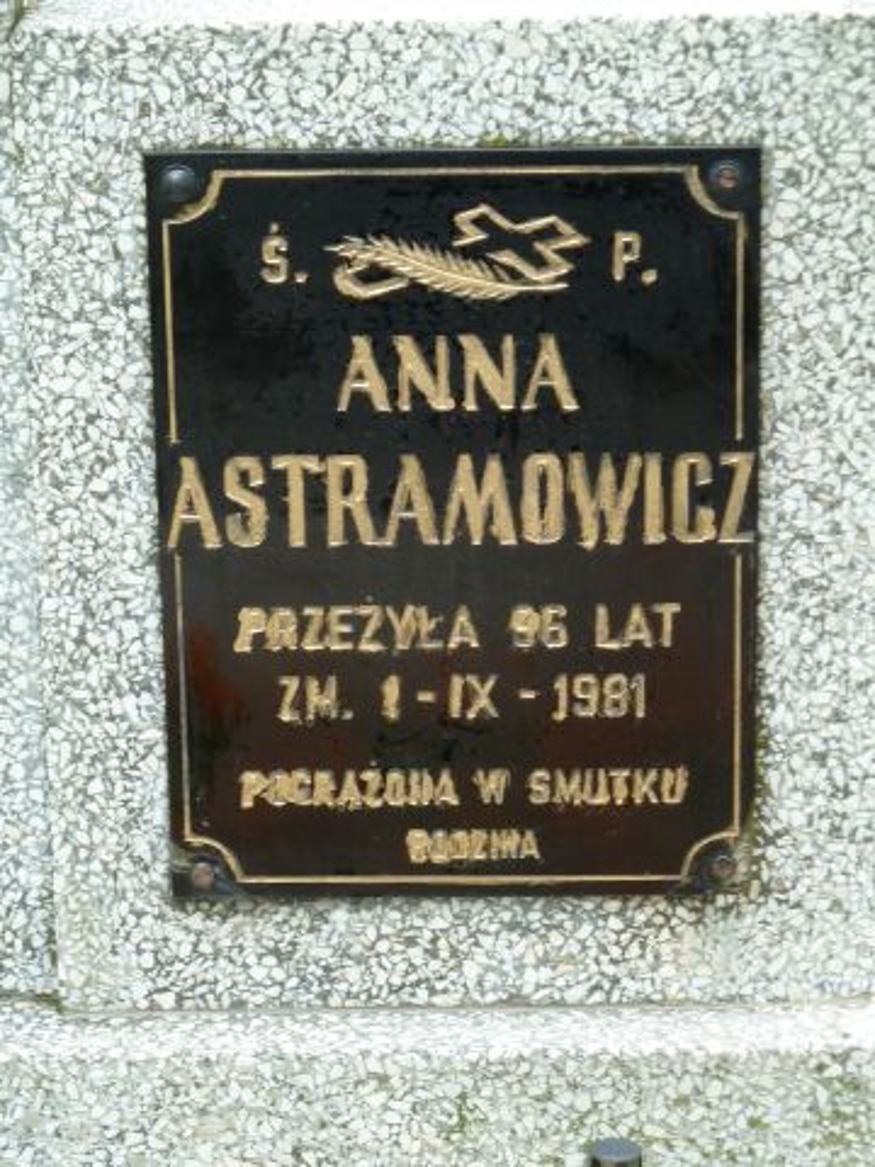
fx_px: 4617
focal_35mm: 137
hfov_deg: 10.8
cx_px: 438
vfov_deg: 14.4
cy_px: 584
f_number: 4.5
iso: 100
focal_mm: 22.5
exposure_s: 1/40
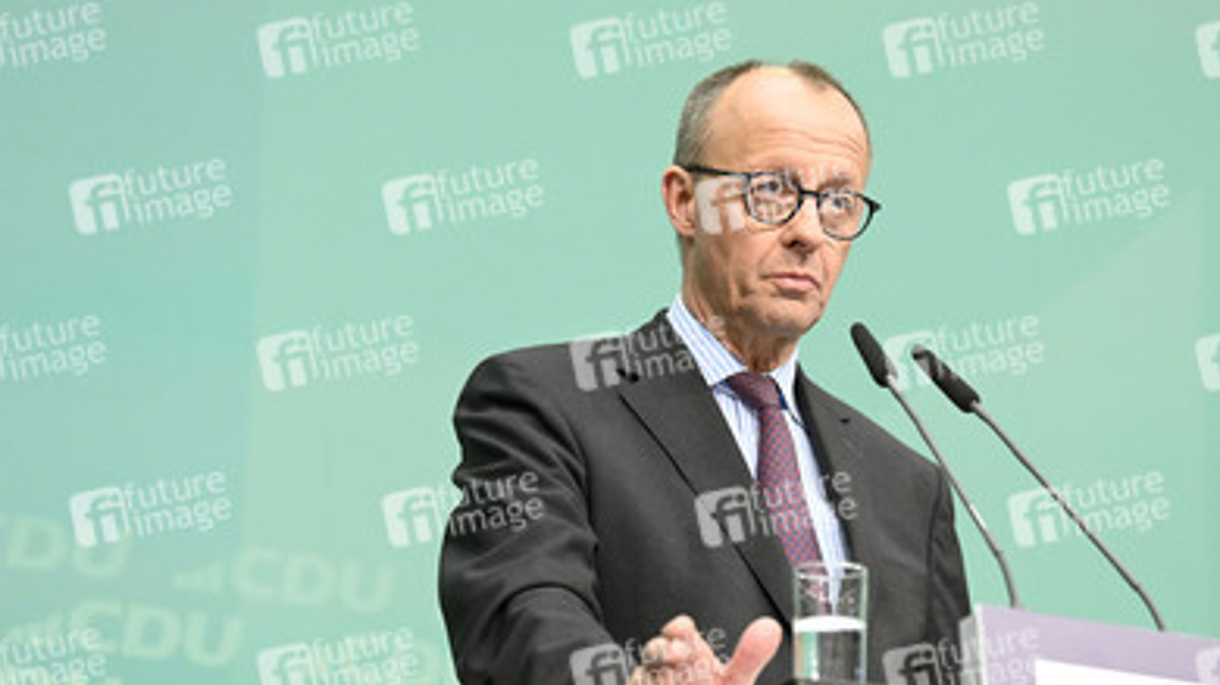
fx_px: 3719
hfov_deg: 18.6
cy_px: 432
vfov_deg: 10.5
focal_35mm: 115
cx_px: 693
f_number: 4
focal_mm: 95
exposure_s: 1/640
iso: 5000
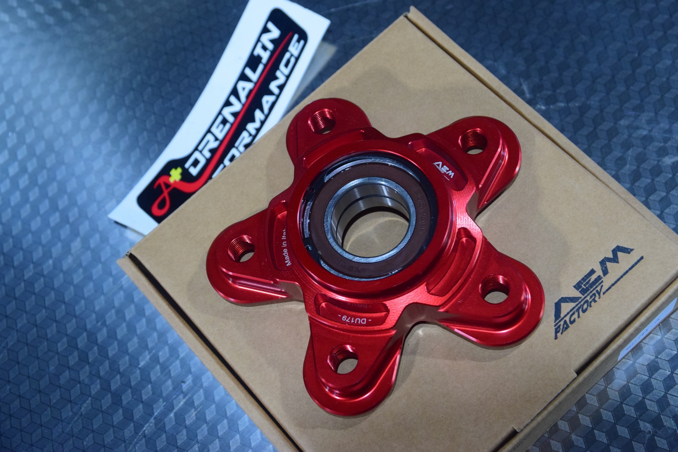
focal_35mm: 68
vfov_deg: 20.2
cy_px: 226
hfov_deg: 29.9
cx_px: 339
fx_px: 1272
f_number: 5.6
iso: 2000
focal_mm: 45
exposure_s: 1/25
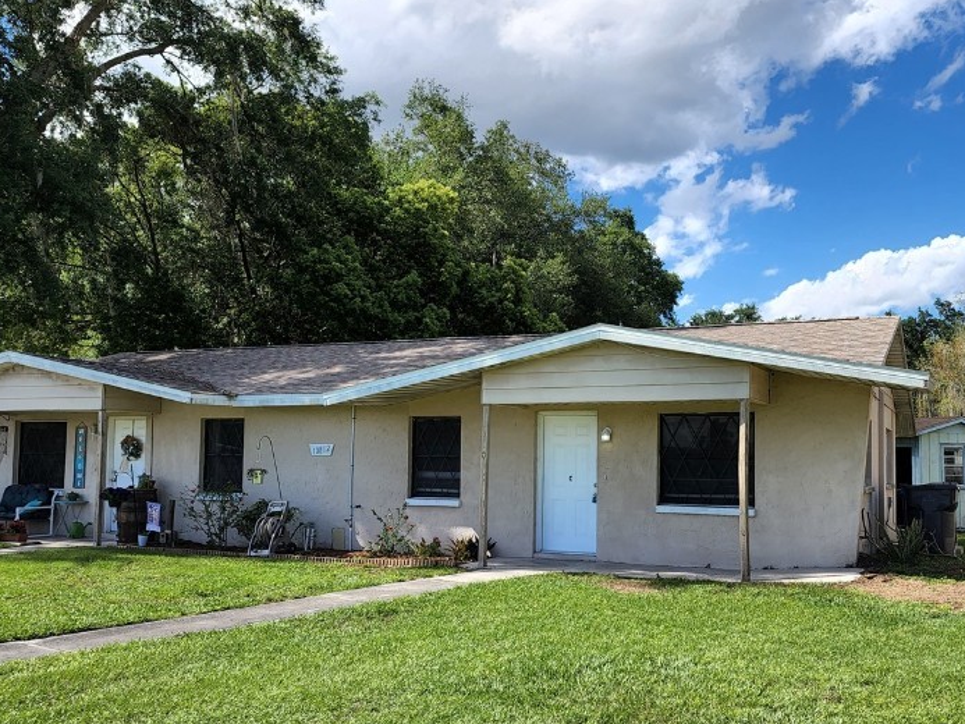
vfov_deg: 41.7
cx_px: 556
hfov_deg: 53.7
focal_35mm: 34
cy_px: 415
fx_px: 948
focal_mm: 6.4
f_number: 1.8
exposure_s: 1/794
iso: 12
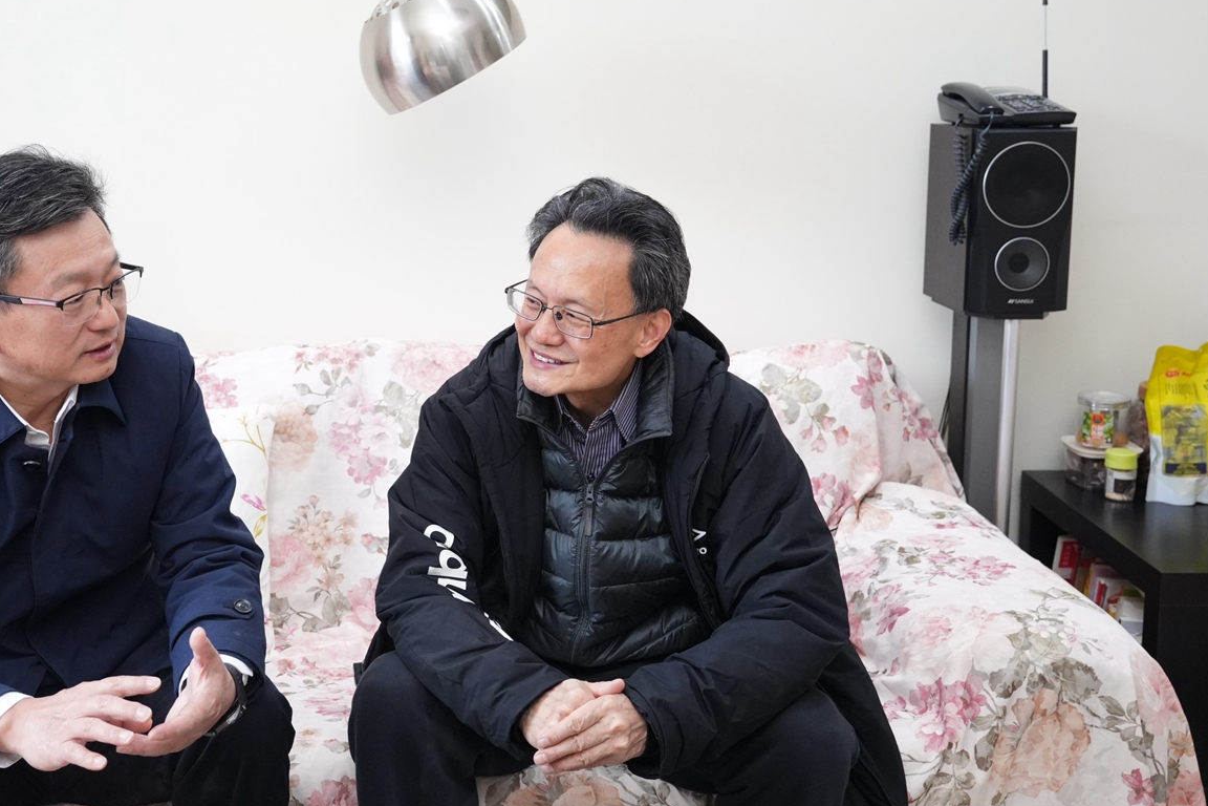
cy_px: 305
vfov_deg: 29.8
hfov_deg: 42.7
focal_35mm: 45
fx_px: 1510
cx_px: 351
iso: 3200
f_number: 4
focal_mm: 27
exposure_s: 1/100
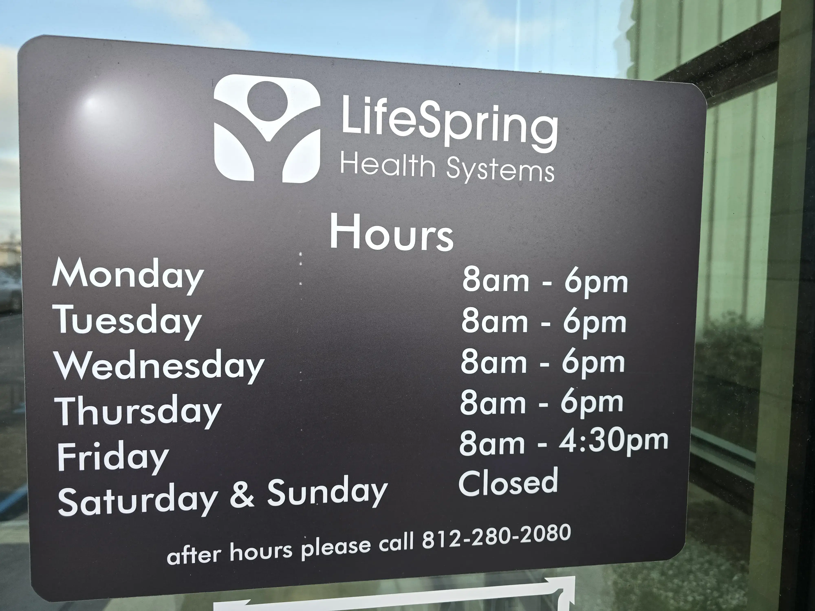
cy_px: 306
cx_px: 408
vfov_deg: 58.9
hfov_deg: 73.9
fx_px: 542
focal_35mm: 23
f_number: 1.7
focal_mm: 6.3
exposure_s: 1/180
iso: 125
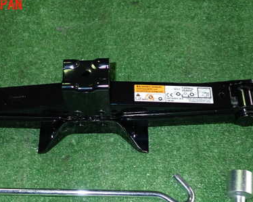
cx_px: 102
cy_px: 149
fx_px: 352
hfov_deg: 39.4
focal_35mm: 47
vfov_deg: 31.6
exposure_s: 1/30
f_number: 6.3
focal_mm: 5.4
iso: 320
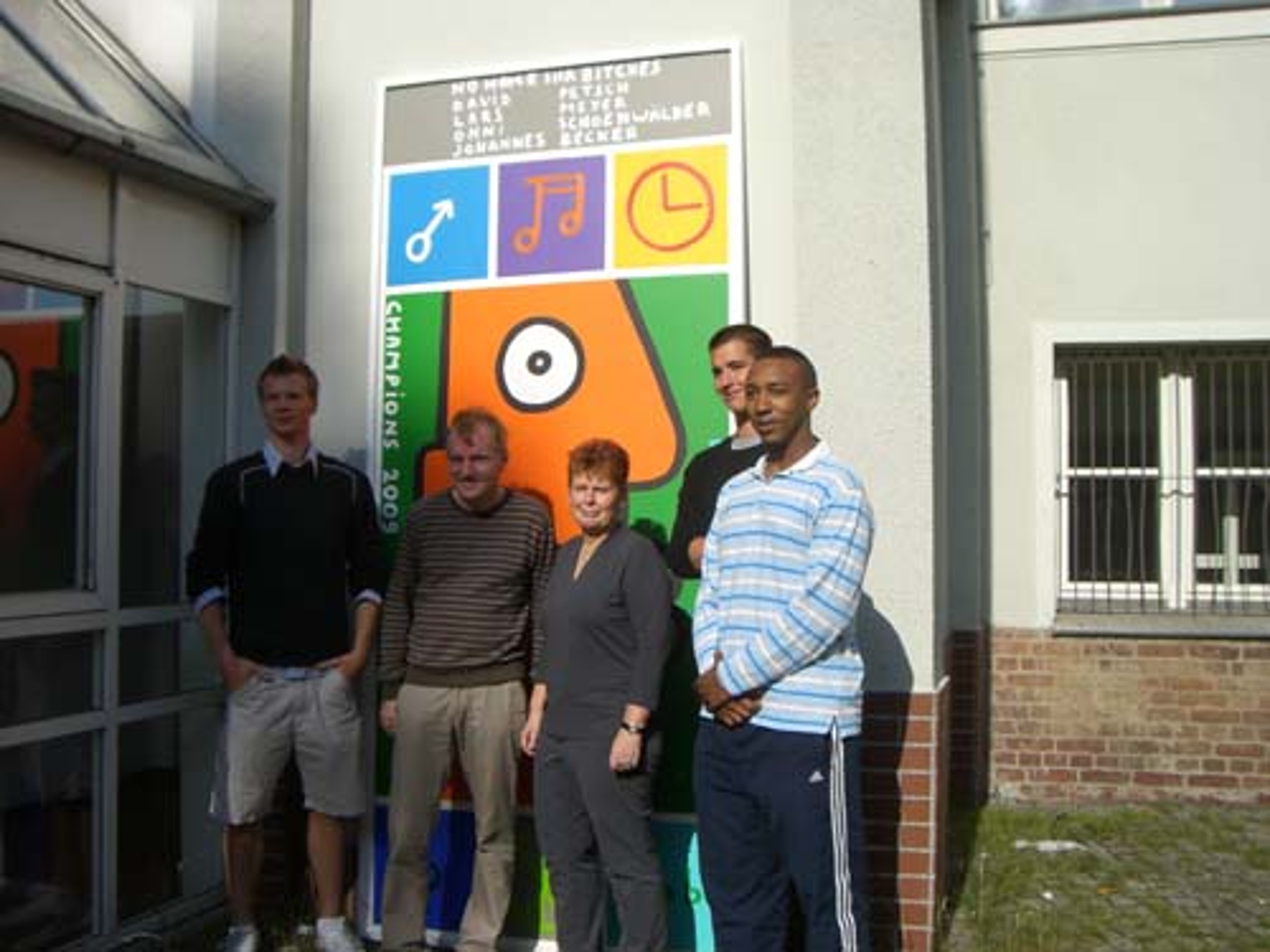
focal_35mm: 38
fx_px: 1394
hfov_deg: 49.0
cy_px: 476
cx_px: 635
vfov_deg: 37.7
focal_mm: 6.2
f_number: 4.3
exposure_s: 1/1250
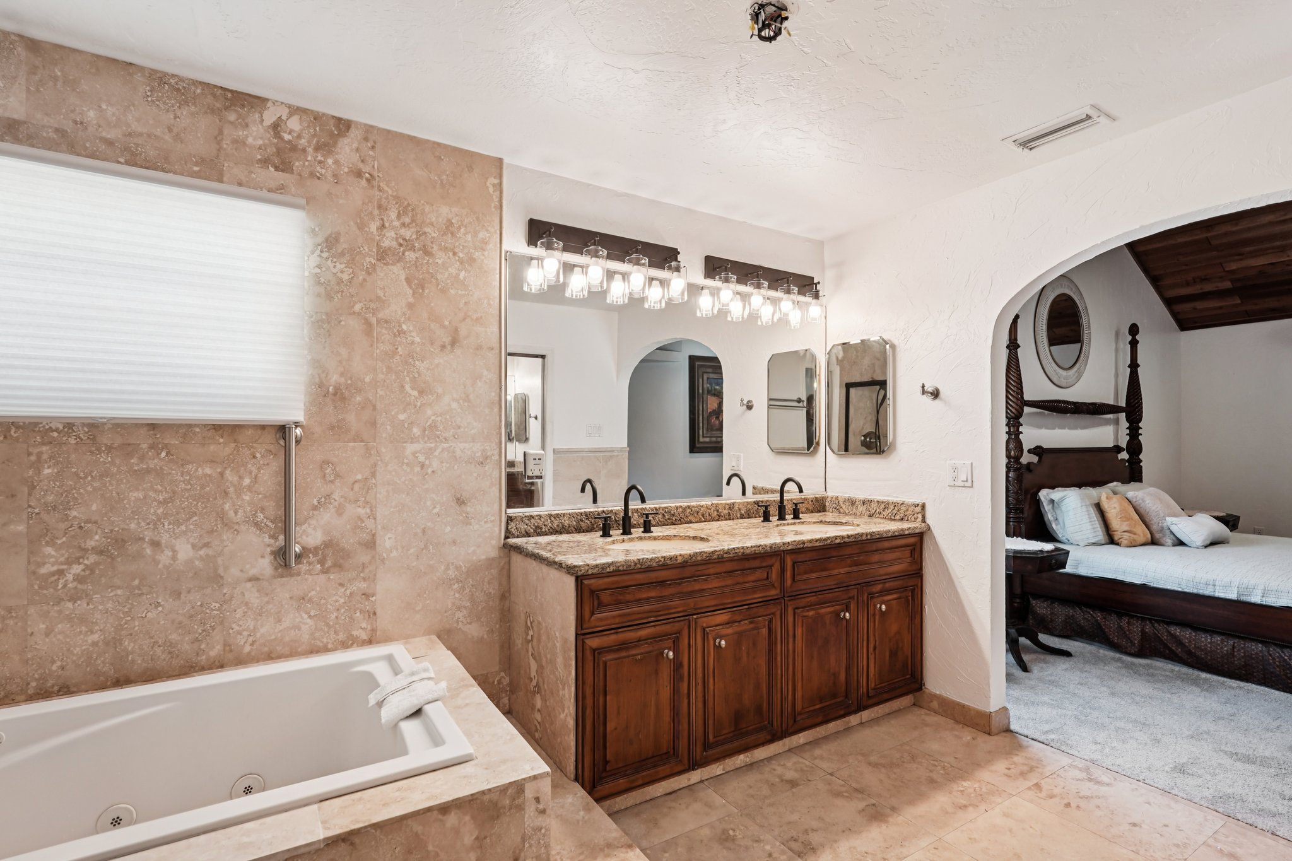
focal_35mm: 17
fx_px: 610
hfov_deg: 93.3
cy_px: 430
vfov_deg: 70.4
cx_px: 646
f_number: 8
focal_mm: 17
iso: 400
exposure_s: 1/30
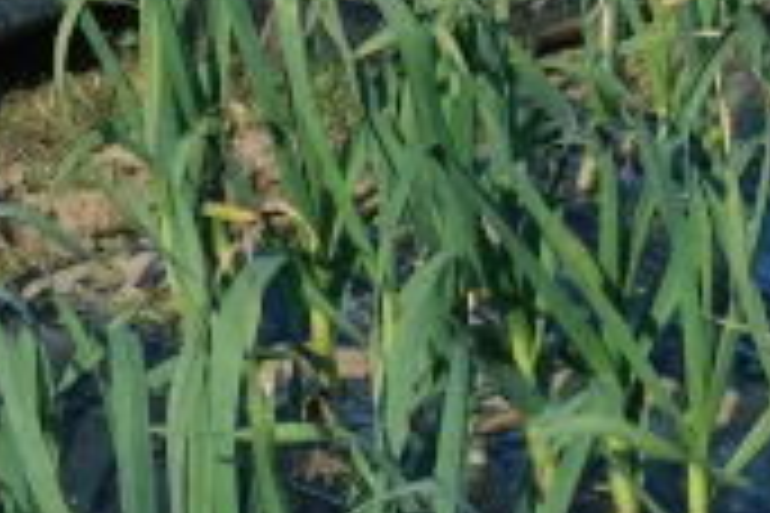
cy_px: -551
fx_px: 6395
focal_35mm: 299
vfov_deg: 4.5
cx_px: 815
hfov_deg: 6.9
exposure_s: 1/280
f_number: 8
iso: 160
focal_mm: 34.3
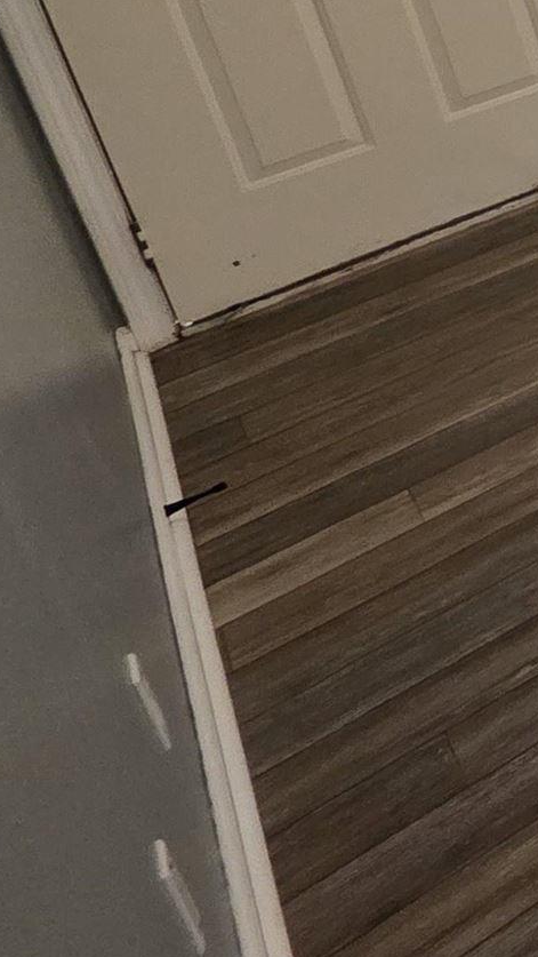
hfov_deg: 10.6
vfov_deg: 31.5
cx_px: 1721
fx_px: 1318
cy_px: -263
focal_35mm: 52
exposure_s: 1/60
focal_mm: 2.2
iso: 250
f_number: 1.9
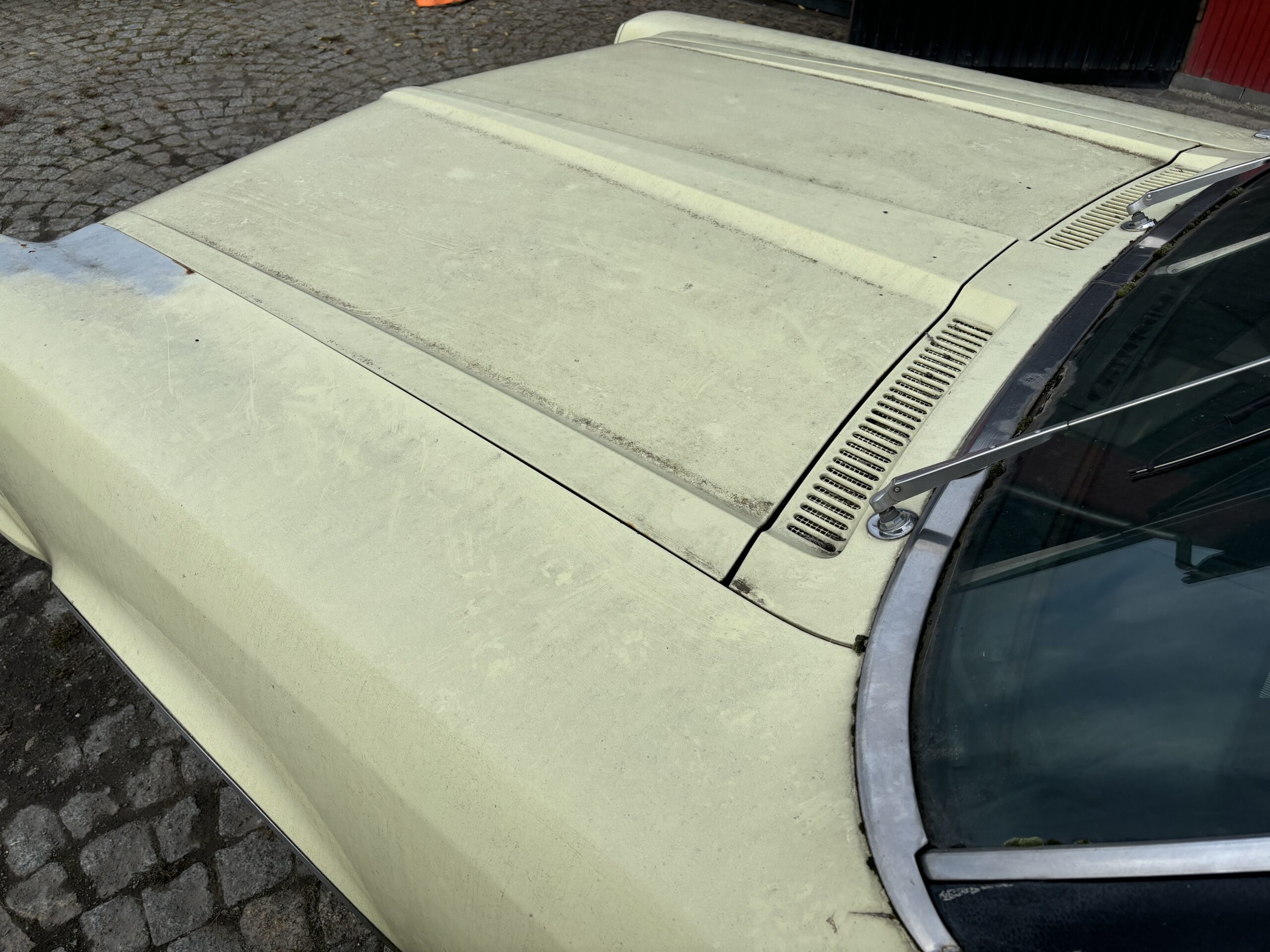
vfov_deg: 53.1
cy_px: 476
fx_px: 954
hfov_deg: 67.3
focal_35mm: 26
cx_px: 635
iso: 50
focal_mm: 5.96
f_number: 1.6
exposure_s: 1/3205
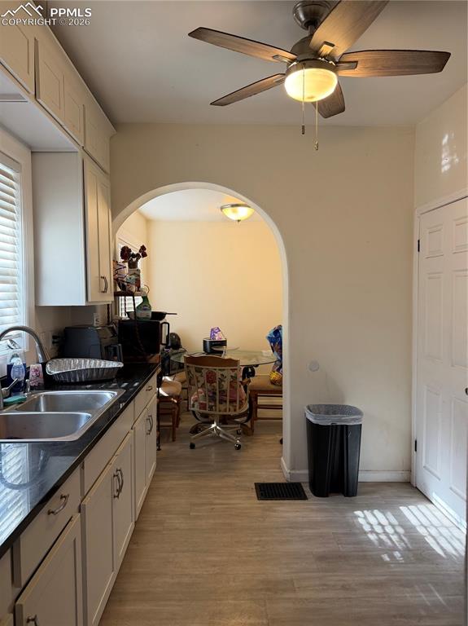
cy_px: 313
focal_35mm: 24
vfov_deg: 71.6
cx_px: 234
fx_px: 433
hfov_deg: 56.8
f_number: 1.78
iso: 160
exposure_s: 1/120
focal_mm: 6.76
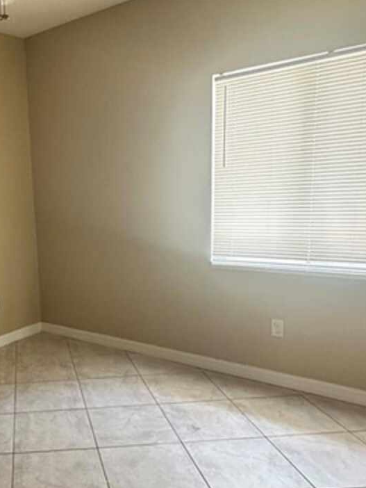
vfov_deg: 53.9
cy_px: 266
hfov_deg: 38.5
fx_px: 479
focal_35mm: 34
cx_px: 26
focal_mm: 2.22
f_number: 2.2
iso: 250
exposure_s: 1/60
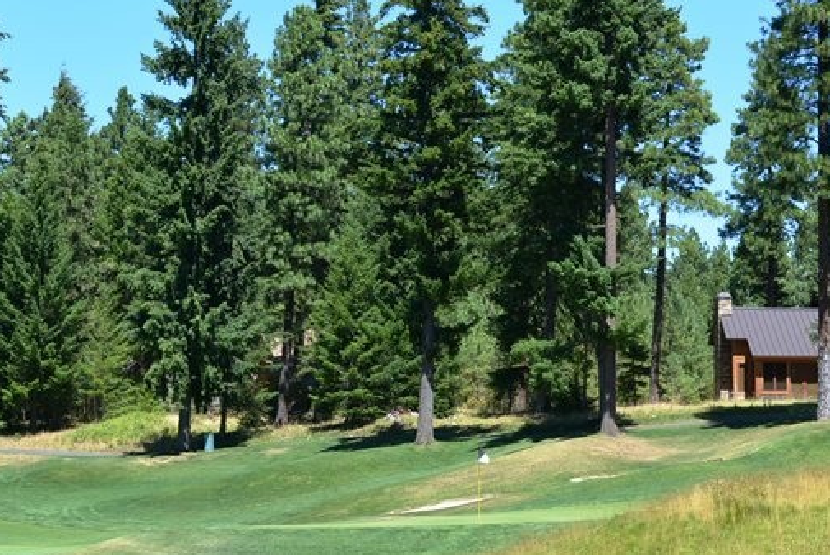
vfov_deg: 14.4
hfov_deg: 21.4
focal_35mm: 95
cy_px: 267
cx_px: 416
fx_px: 2193
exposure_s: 1/250
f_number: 8
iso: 200
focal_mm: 40
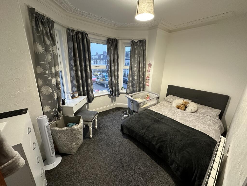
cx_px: 124
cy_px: 93
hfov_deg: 102.1
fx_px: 100
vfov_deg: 85.7
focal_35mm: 14
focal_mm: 2.22
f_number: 2.2
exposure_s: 1/50
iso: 640
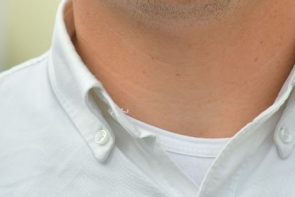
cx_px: 202
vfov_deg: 1.8
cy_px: -133
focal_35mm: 775
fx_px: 6353
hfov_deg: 2.7
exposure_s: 1/640
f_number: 5
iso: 125
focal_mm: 200
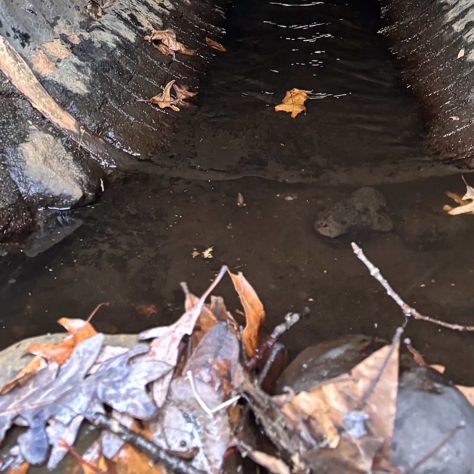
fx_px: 930
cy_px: -99
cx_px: 276
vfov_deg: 25.6
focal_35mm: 60
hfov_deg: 28.6
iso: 640
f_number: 1.6
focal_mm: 5.96
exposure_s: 1/30
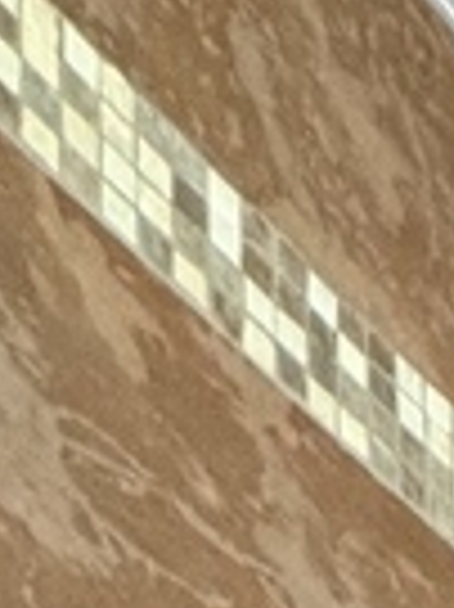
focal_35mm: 112
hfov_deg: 11.2
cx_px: 1074
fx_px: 1962
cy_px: 2387
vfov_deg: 8.4
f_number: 2.2
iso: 500
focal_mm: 2.22
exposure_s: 1/60
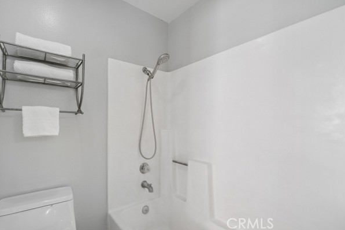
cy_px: 109
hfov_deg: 100.4
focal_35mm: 15
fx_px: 144
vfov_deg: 77.3
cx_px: 167
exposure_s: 1/1.67
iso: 160
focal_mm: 9
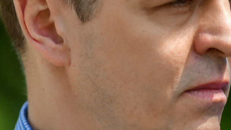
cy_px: 20
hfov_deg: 5.1
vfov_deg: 2.9
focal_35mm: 421
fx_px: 2578
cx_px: 193
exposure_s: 1/4000
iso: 450
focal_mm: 150
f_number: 2.8
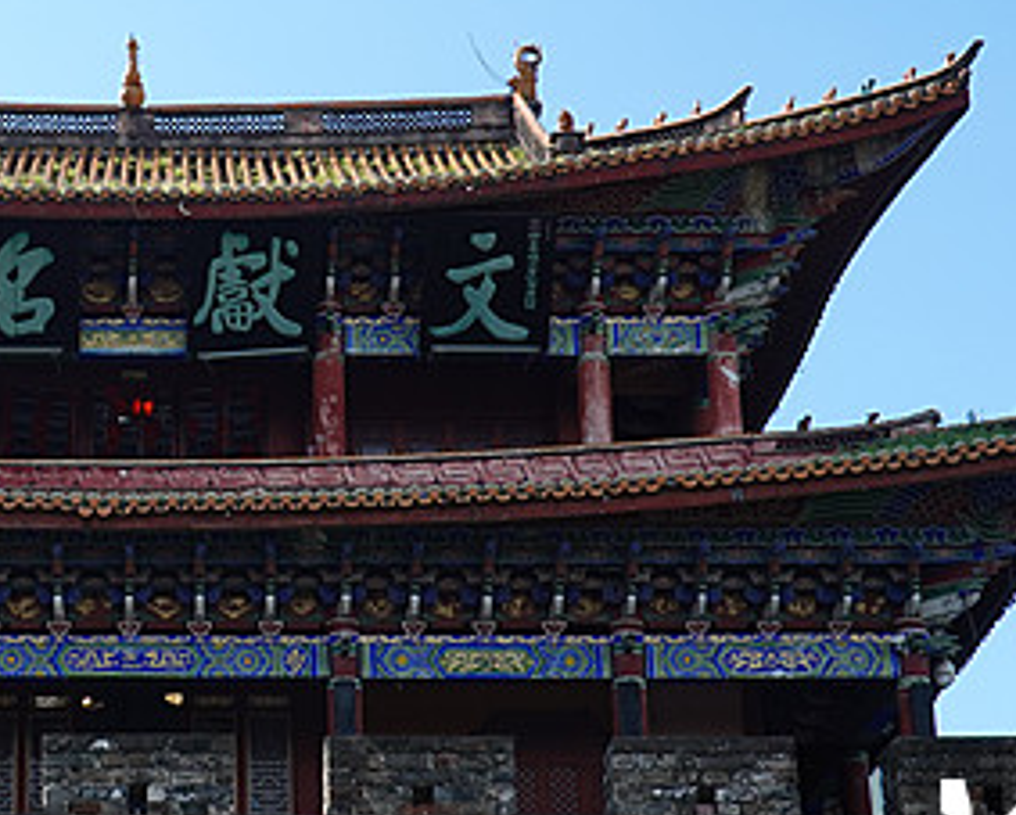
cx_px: 154
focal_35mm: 106
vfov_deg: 14.6
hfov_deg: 17.9
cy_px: 415
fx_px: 3191
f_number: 4
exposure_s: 1/640
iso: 125
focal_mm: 14.99
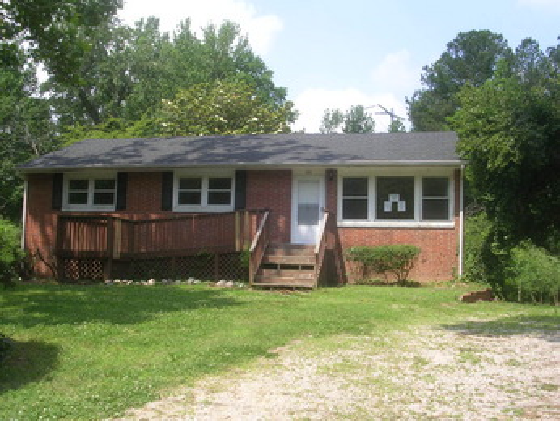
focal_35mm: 38
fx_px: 615
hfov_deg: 48.9
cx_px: 280
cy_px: 210
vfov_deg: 37.8
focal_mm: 5.8
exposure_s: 1/165
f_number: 5.6
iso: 50
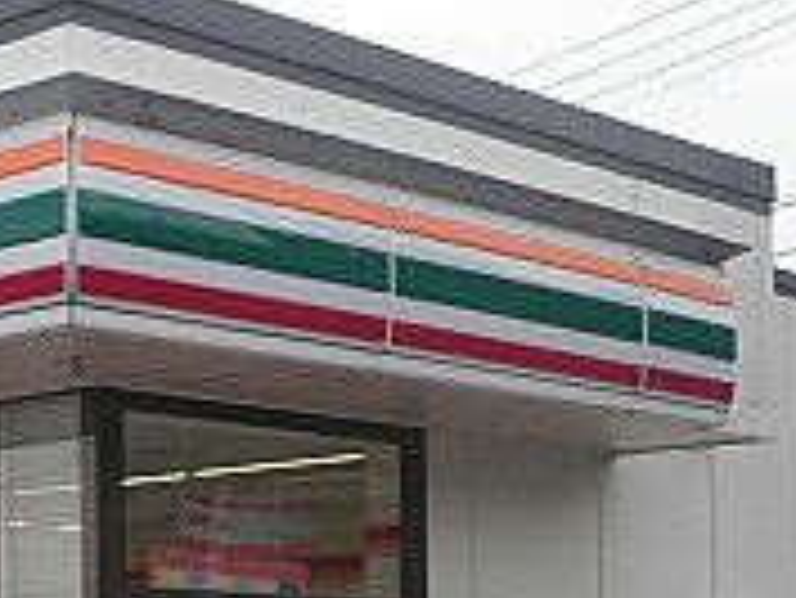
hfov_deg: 19.5
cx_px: -193
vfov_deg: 15.4
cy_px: 607
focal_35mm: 94
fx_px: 2163
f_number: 2.8
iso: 64
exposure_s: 1/400
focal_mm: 4.7
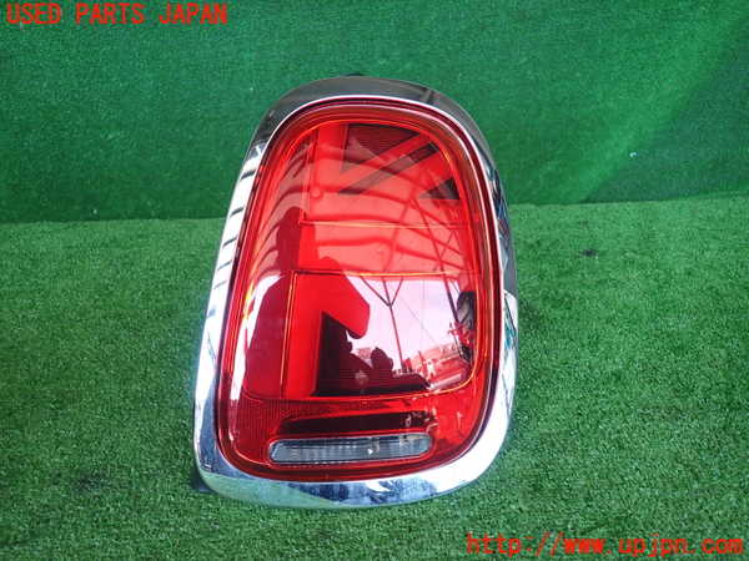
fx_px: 541
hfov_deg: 69.4
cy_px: 280
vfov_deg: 54.9
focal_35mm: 25
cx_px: 374
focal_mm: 4.5
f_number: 2
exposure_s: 1/80
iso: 100
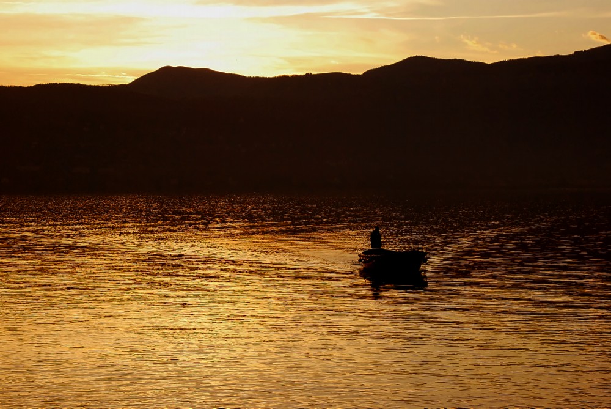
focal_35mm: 78
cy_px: 204
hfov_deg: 26.0
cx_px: 306
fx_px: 1325
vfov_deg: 17.5
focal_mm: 52
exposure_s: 1/400
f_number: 11
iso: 800
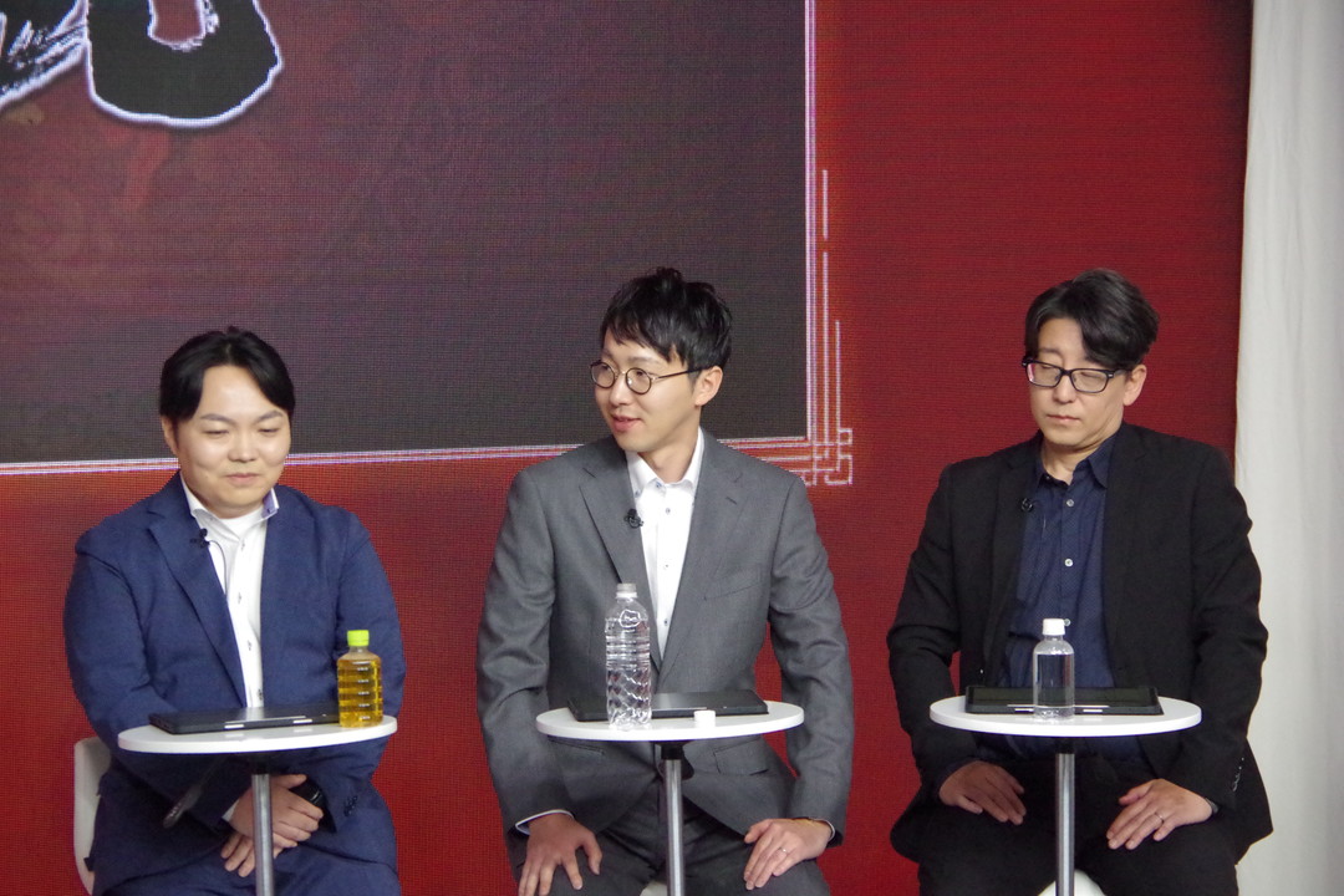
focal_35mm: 150
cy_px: 448
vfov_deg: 9.1
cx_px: 672
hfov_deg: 13.7
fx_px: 5600
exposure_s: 1/500
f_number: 8
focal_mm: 100
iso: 6400
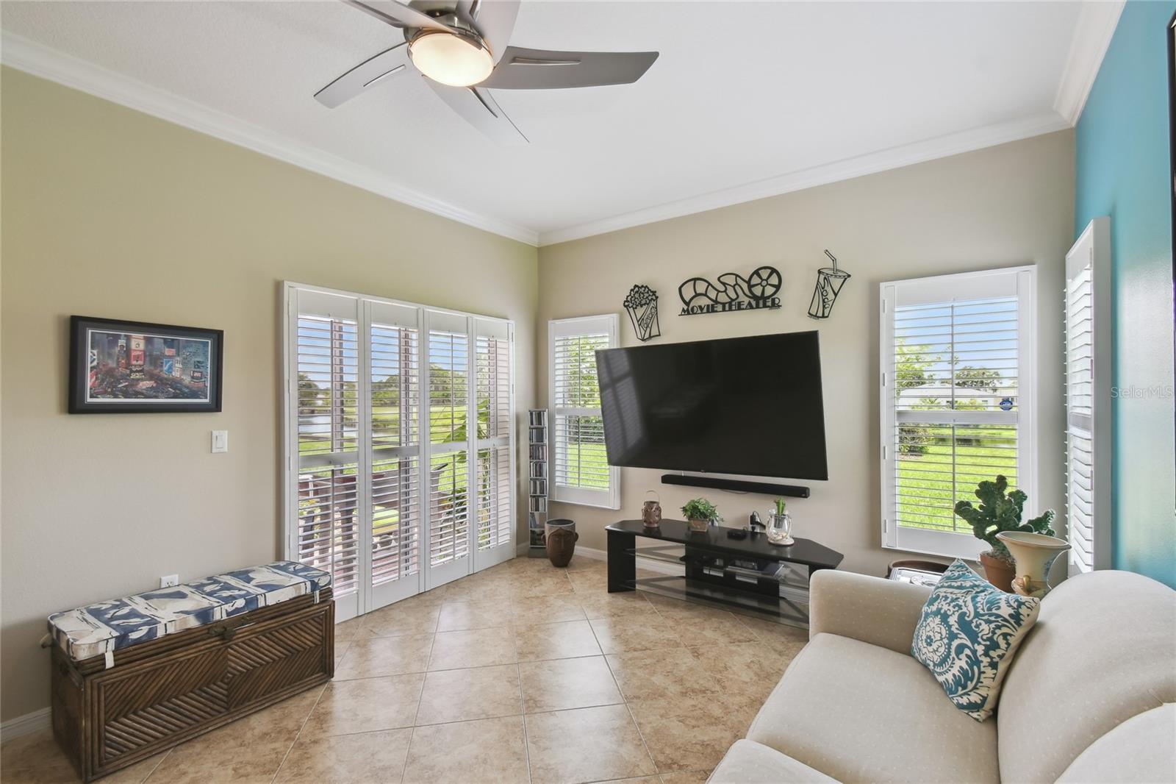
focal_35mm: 15
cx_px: 588
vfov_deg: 77.3
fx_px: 490
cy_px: 392
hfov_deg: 100.4
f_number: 7.1
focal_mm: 10
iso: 100
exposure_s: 1/40
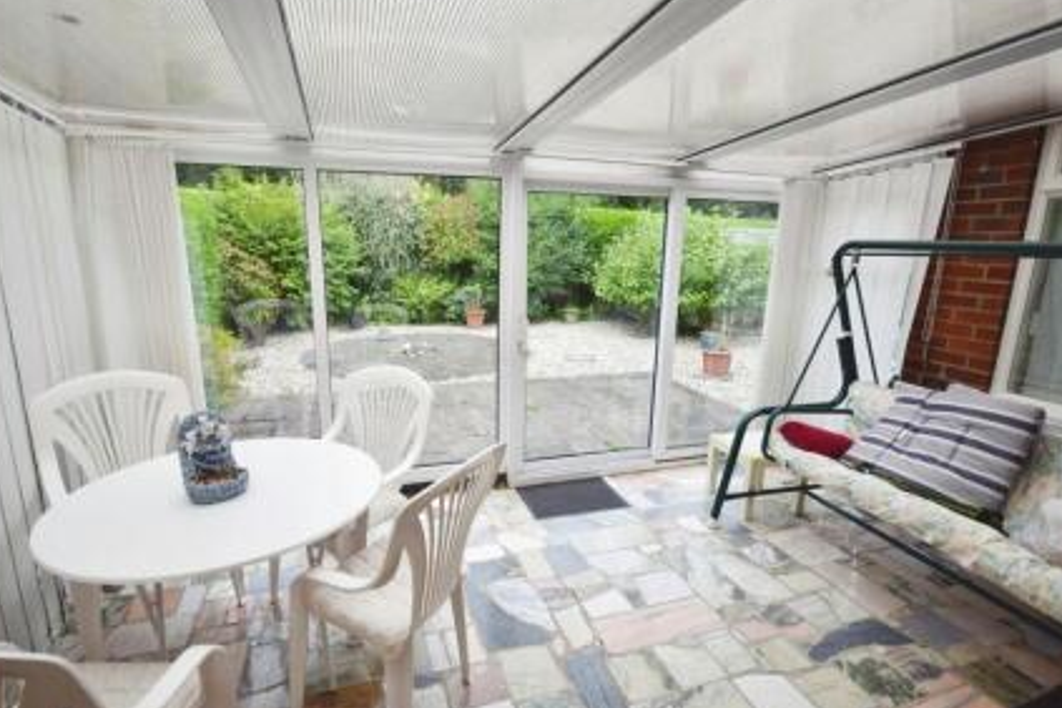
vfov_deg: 65.8
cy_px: 360
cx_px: 522
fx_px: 548
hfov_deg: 88.2
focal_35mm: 19
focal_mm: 11
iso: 400
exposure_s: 1/100
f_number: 5
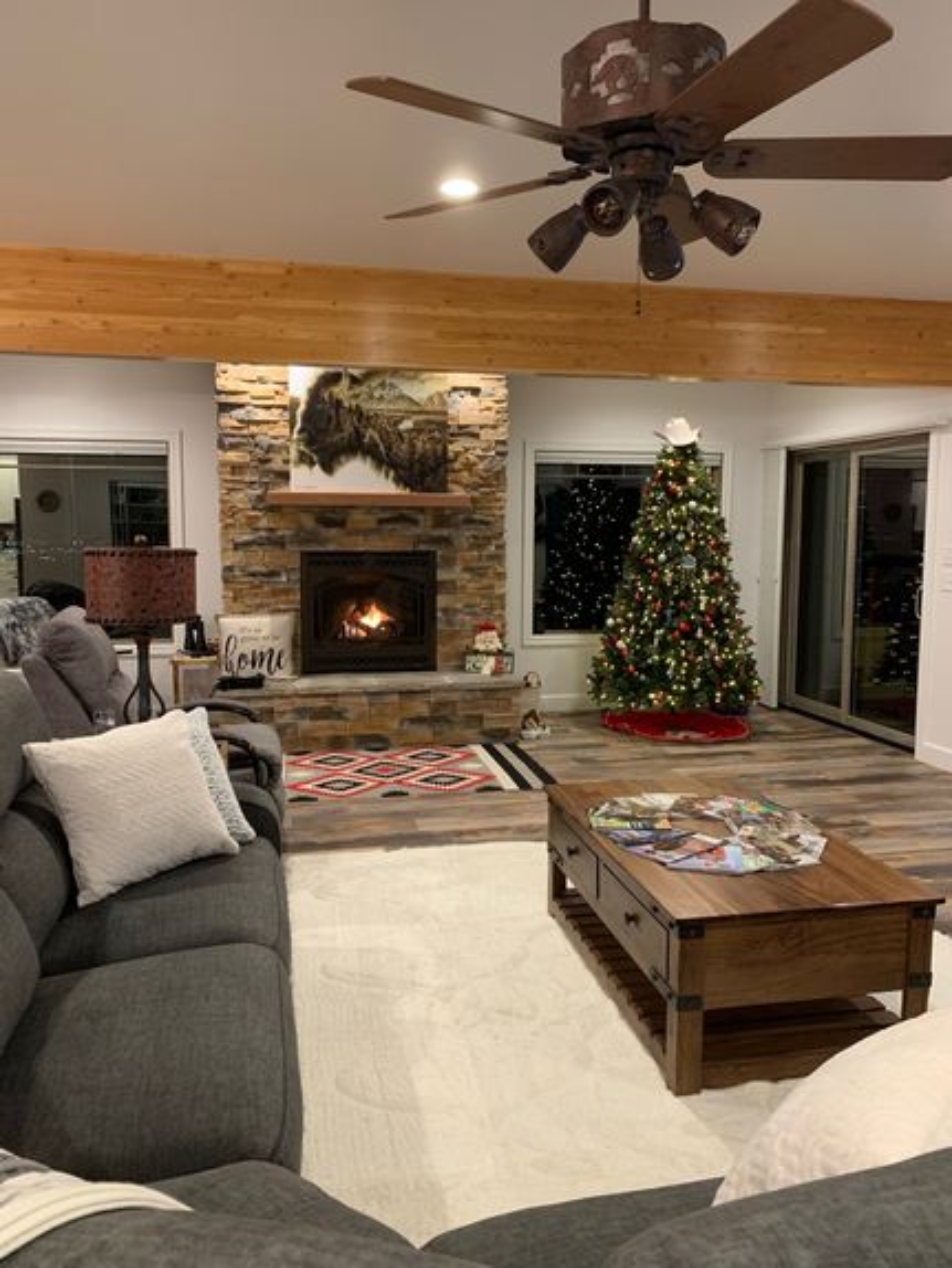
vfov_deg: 67.3
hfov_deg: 53.1
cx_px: 476
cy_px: 634
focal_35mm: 26
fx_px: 953
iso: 400
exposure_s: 1/60
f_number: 1.8
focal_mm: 4.25
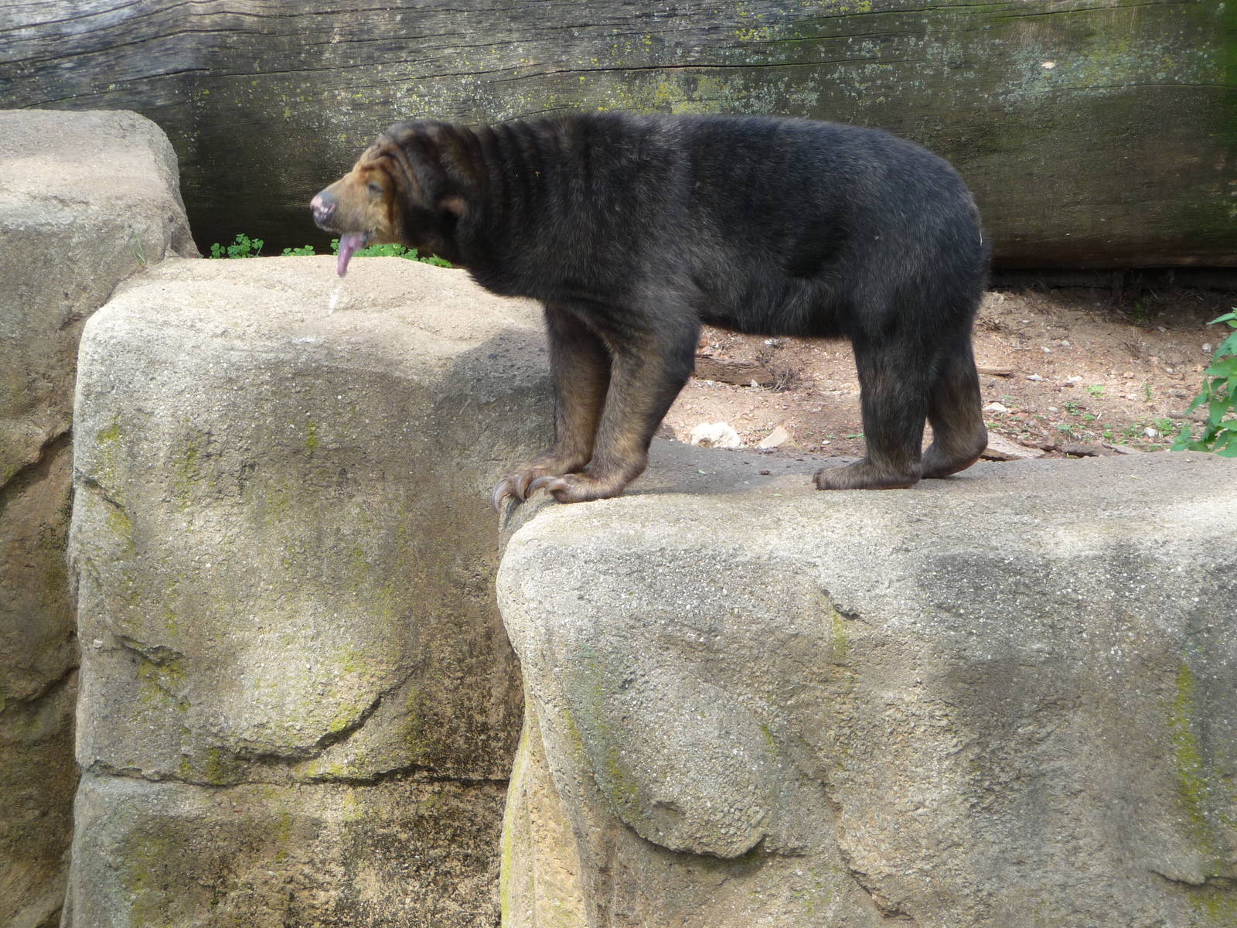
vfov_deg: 11.6
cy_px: 464
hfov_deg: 15.4
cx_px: 618
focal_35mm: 128
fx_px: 4574
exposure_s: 1/60
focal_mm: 21.8
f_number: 4.7
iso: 100
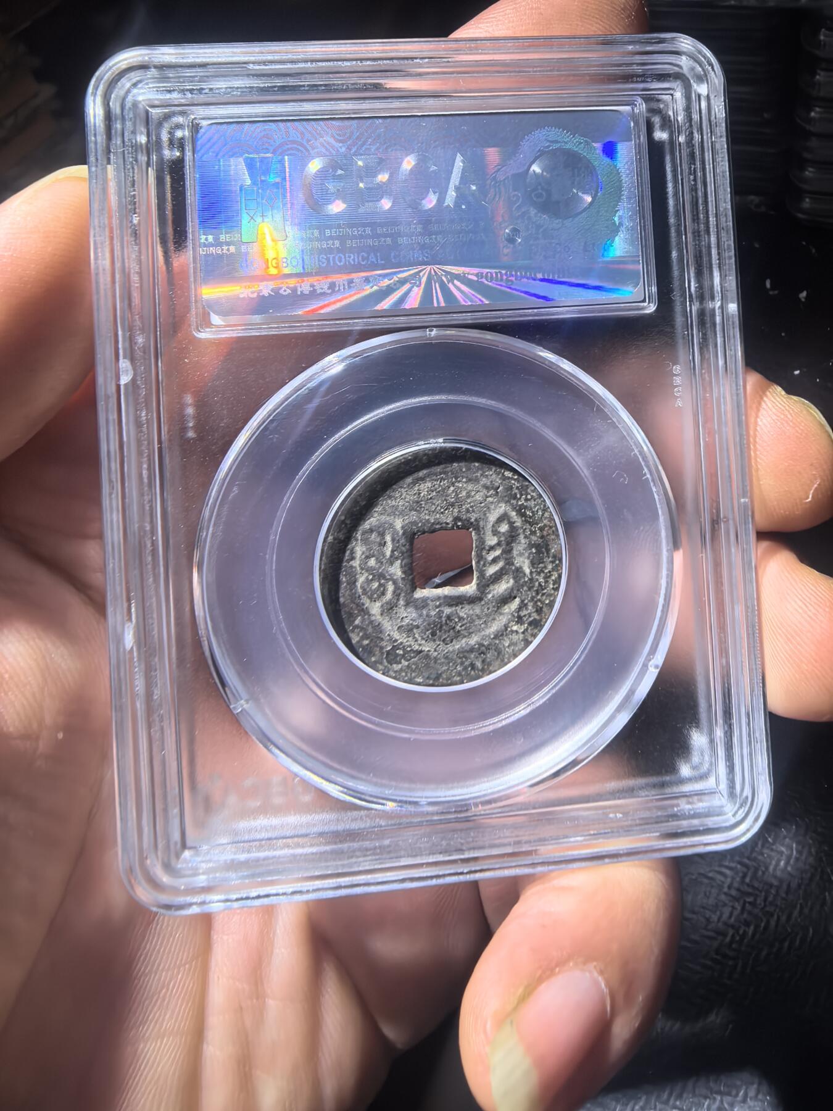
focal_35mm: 27
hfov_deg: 51.4
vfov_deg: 65.3
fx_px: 866
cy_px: 556
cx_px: 416
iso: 100
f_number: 2.2
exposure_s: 1/237
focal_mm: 1.95
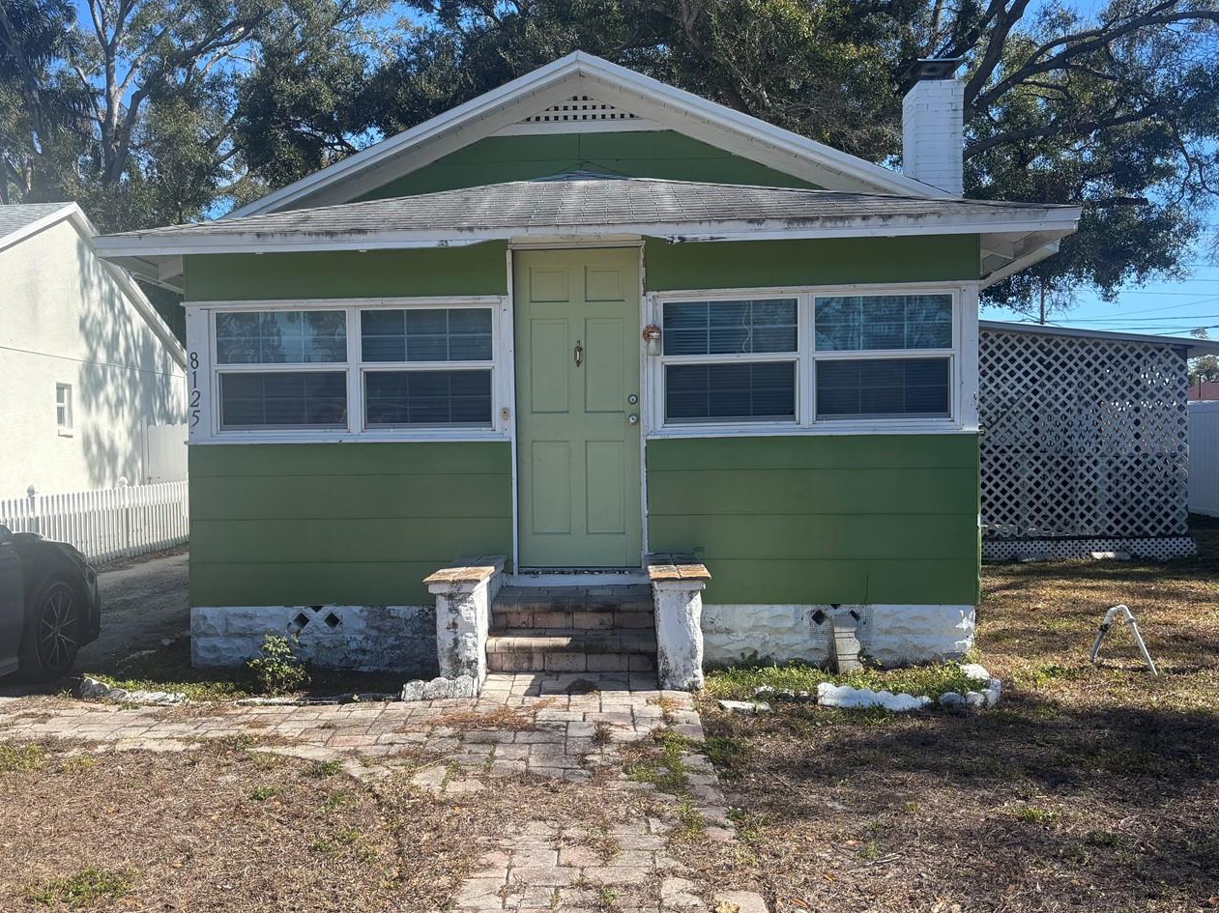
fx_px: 1162
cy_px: 486
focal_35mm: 33
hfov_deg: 55.2
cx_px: 537
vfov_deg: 42.9
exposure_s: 1/1949
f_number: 1.6
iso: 50
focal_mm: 5.96
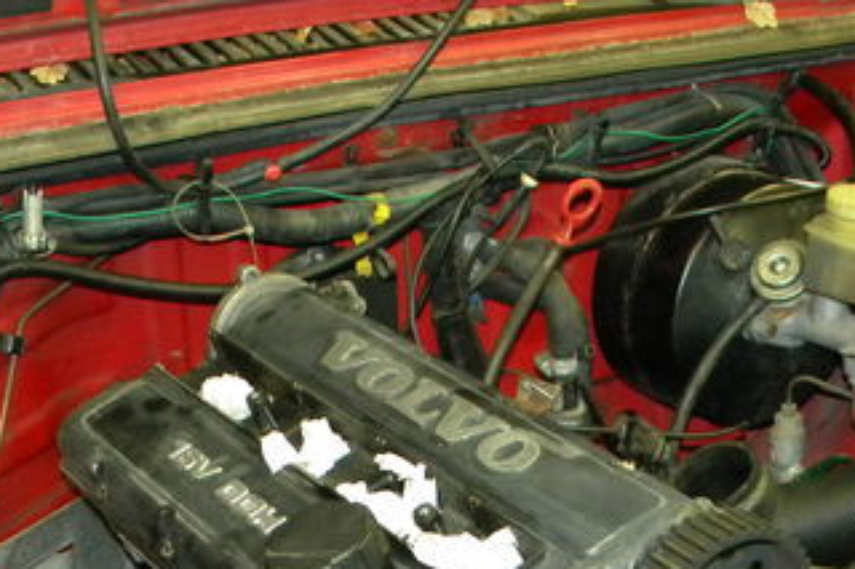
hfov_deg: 27.0
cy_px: 638
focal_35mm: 75
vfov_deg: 17.5
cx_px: 436
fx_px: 1780
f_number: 3.7
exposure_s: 1/30
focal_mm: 6.4
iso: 400
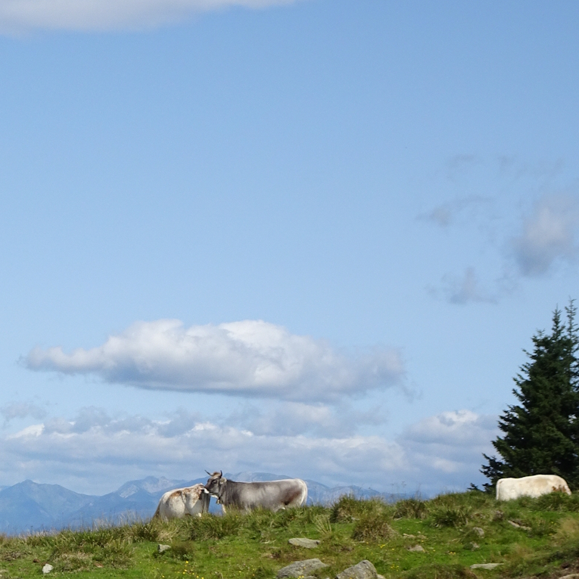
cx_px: -117
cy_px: 444
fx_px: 1930
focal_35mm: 102
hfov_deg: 16.4
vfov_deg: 17.0
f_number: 4.5
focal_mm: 7.87
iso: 80
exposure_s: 1/800
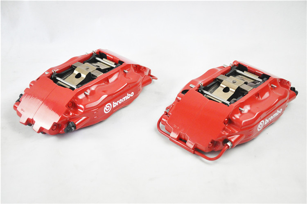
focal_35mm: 27
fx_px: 230
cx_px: 154
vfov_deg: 47.8
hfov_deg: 67.4
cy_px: 102
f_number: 5
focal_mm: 18
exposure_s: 1/200
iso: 3200
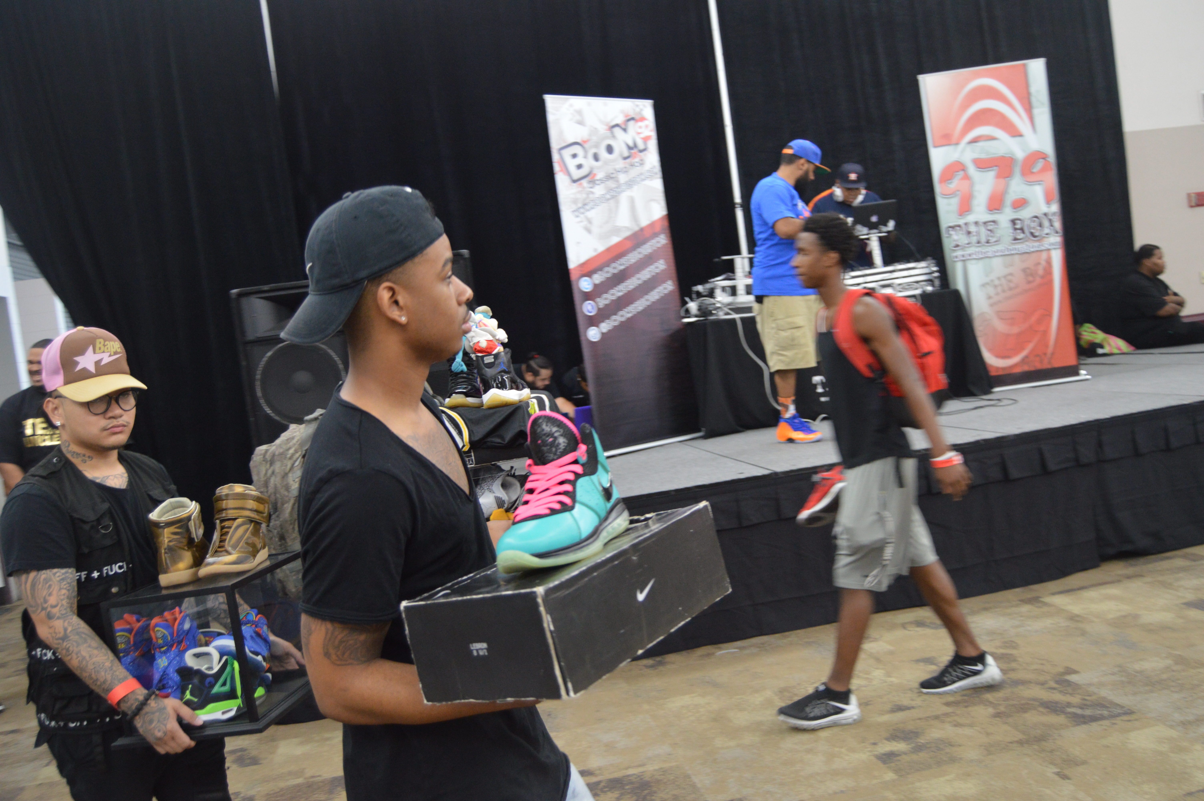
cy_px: 400
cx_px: 602
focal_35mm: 33
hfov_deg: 57.3
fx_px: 1103
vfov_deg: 39.9
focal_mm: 22
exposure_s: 1/60
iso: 1250
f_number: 3.5
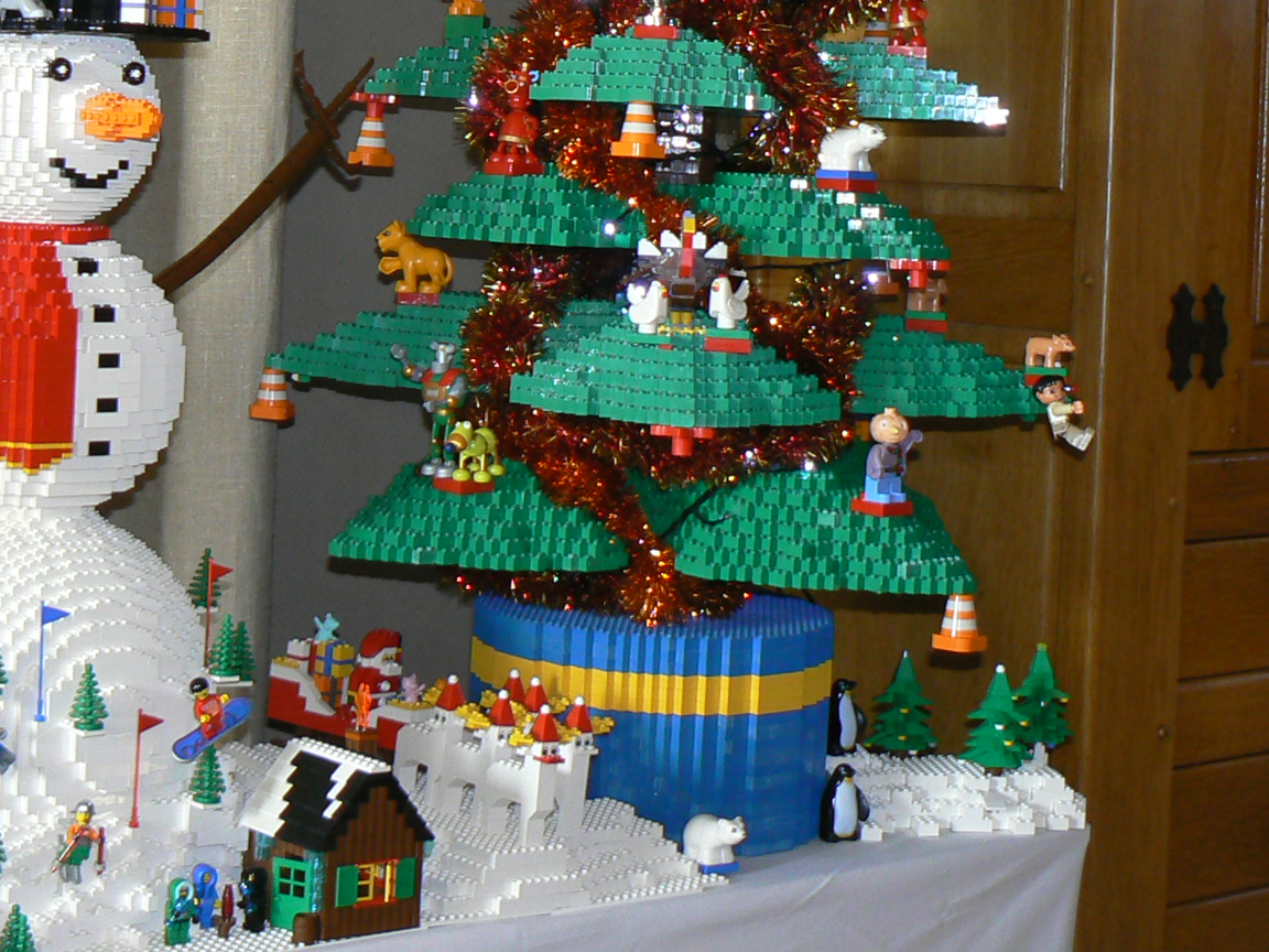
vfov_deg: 20.0
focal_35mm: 72
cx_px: 387
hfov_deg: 26.8
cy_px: 79
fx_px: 2639
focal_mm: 6
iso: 100
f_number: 2.8
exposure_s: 1/25
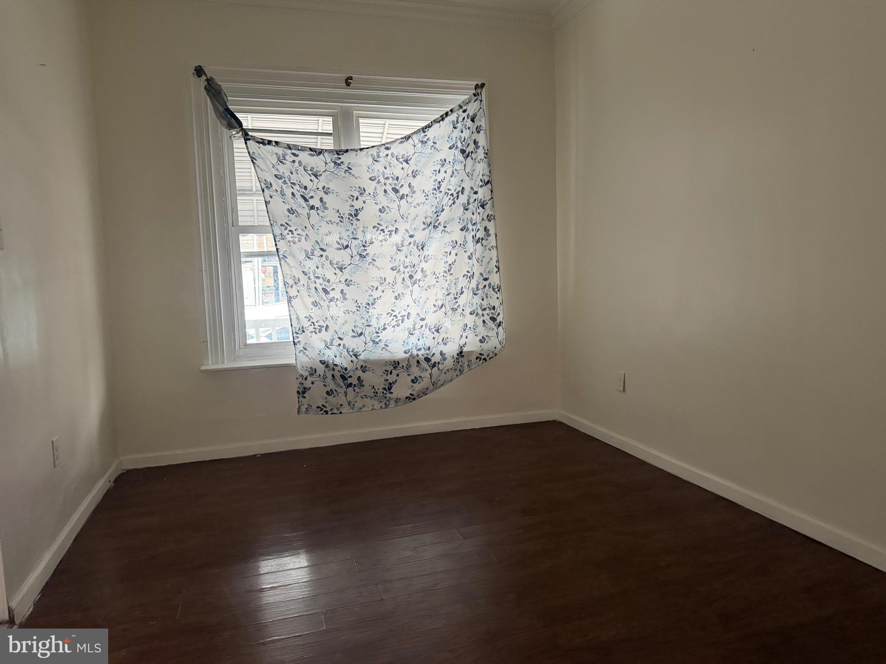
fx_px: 614
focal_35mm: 24
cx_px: 443
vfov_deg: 56.8
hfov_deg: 71.6
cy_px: 332
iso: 800
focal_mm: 6.76
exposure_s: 1/54
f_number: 1.78
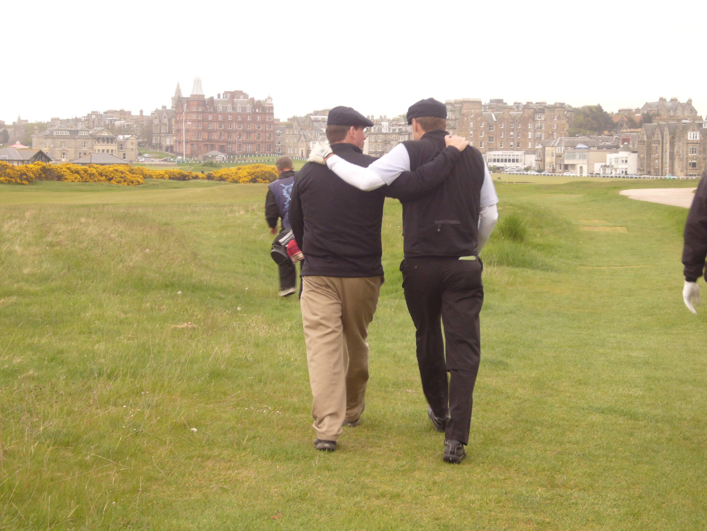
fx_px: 1756
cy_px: 266
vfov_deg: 17.2
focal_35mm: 86
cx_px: 354
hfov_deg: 22.8
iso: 80
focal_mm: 14.2
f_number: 5
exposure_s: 1/50
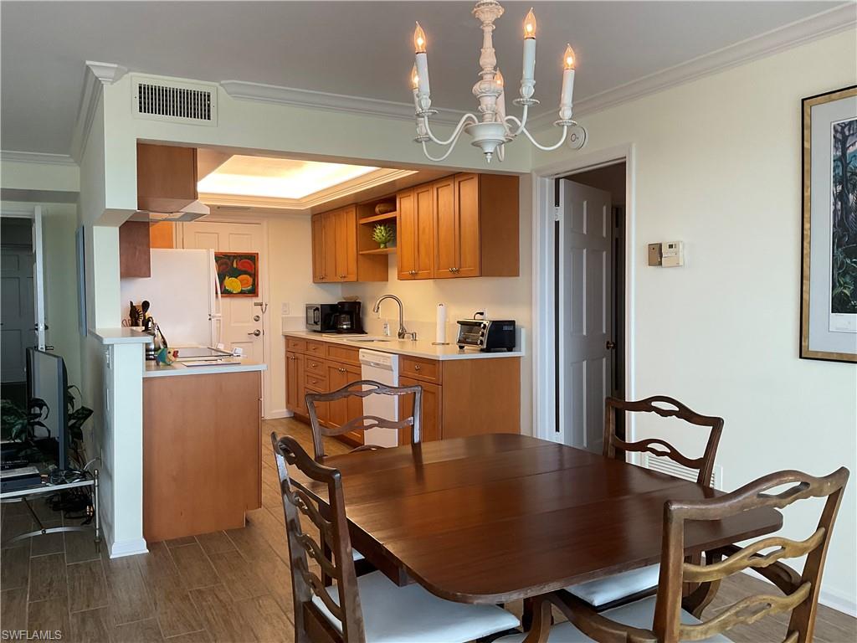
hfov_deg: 61.7
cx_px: 428
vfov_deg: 48.2
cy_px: 322
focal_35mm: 29
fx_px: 718
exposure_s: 1/60
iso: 50
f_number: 1.8
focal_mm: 3
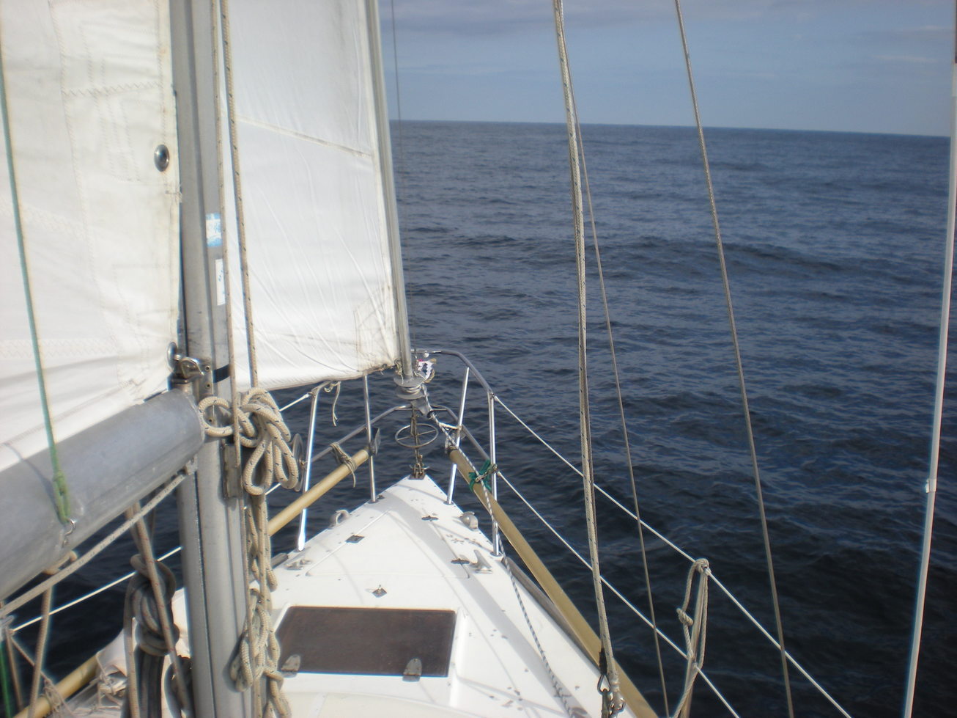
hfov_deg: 49.0
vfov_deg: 37.7
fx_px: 1050
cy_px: 359
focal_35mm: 38
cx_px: 478
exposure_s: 1/587
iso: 64
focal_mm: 6.3
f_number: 4.6
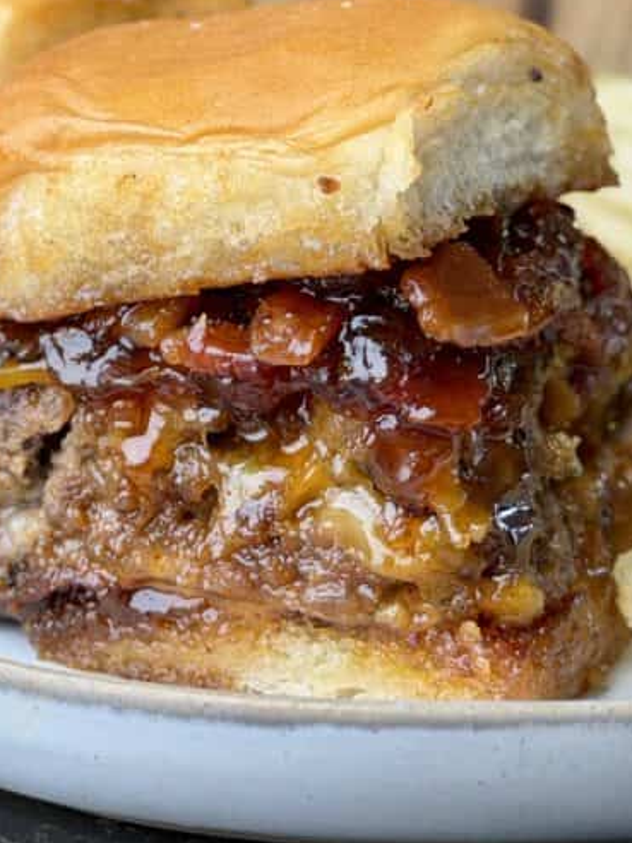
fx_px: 2434
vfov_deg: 19.4
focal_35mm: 100
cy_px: 175
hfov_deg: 14.8
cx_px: 286
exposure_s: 1/180
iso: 50
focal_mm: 6.76
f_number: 1.78
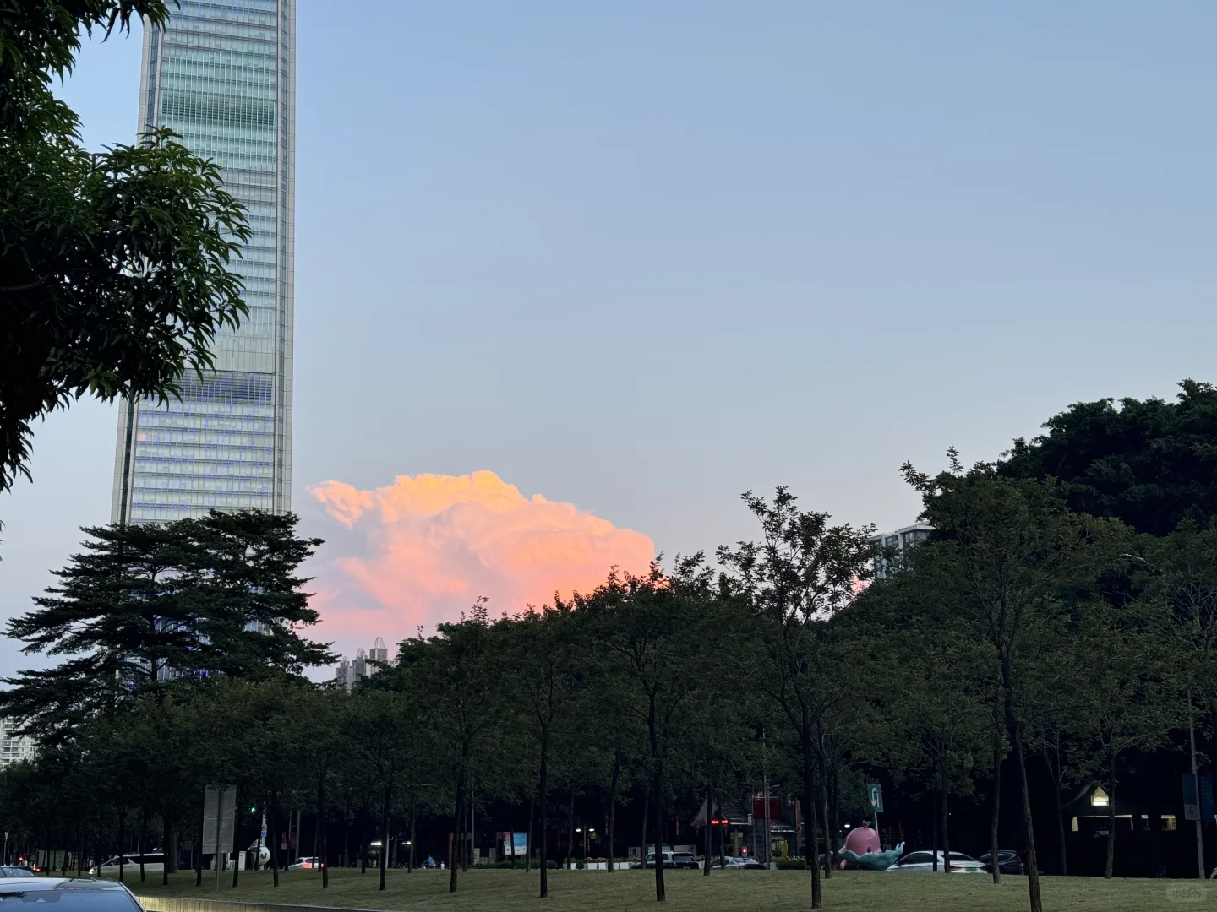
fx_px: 1688
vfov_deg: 30.3
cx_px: 608
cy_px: 456
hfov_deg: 39.7
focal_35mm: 48
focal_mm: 6.76
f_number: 1.78
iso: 64
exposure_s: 1/76
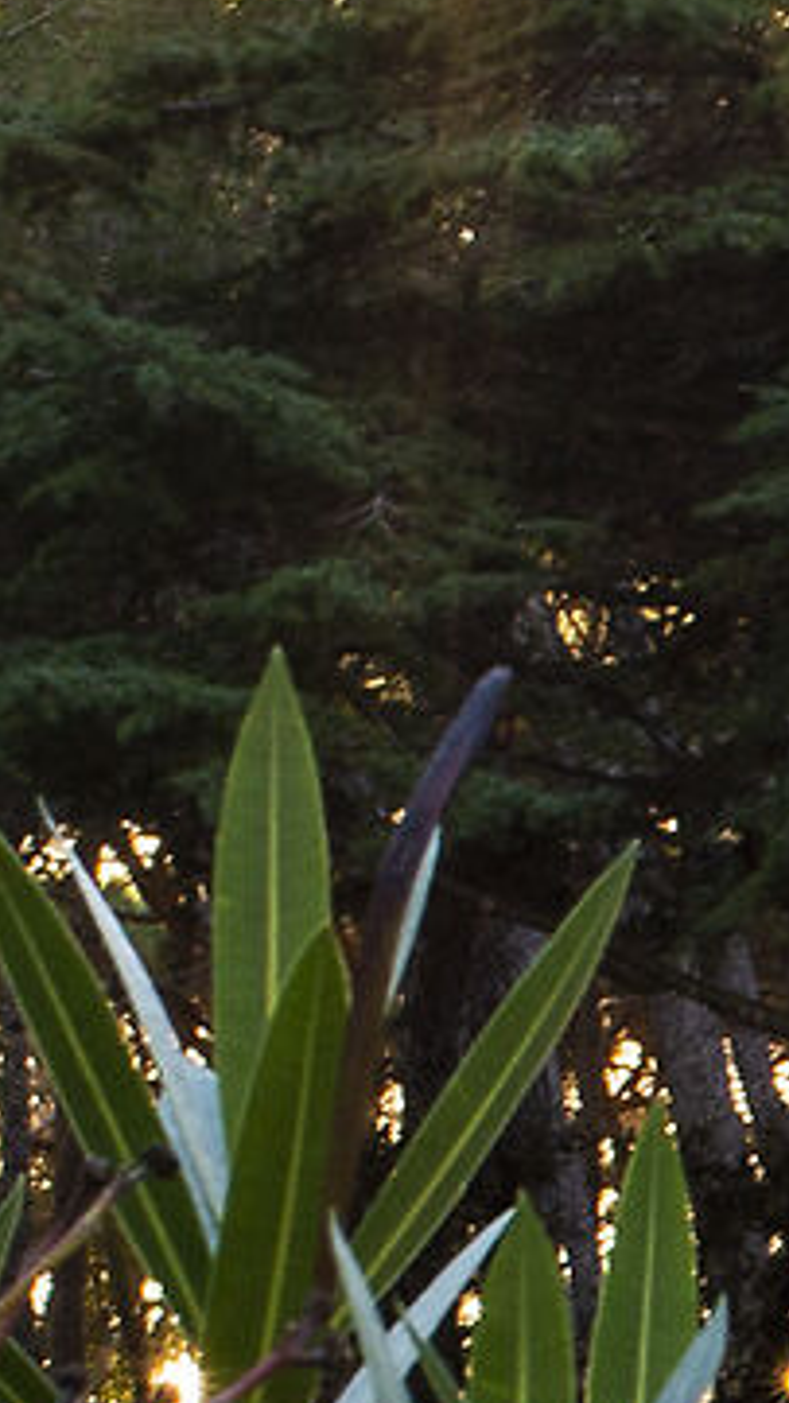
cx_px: 2418
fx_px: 9077
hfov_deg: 4.7
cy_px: 1803
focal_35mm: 244
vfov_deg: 8.7
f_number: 11
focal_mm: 35
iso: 100
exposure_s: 1/25
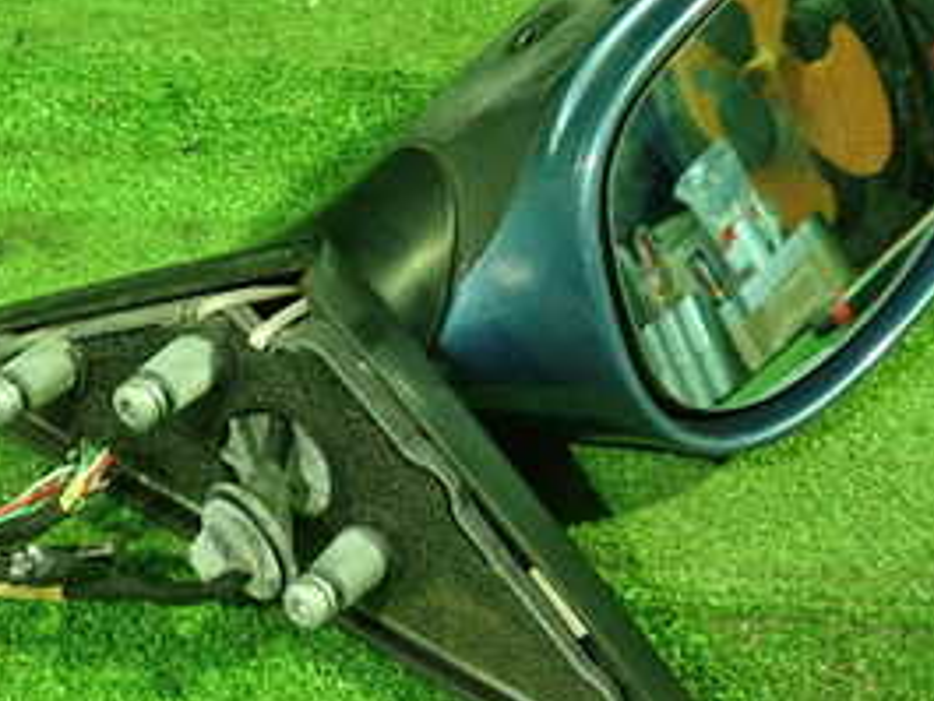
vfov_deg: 21.6
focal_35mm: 68
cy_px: 356
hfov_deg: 28.5
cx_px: 469
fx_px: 1836
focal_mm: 5.5
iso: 1000
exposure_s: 1/30
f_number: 2.3
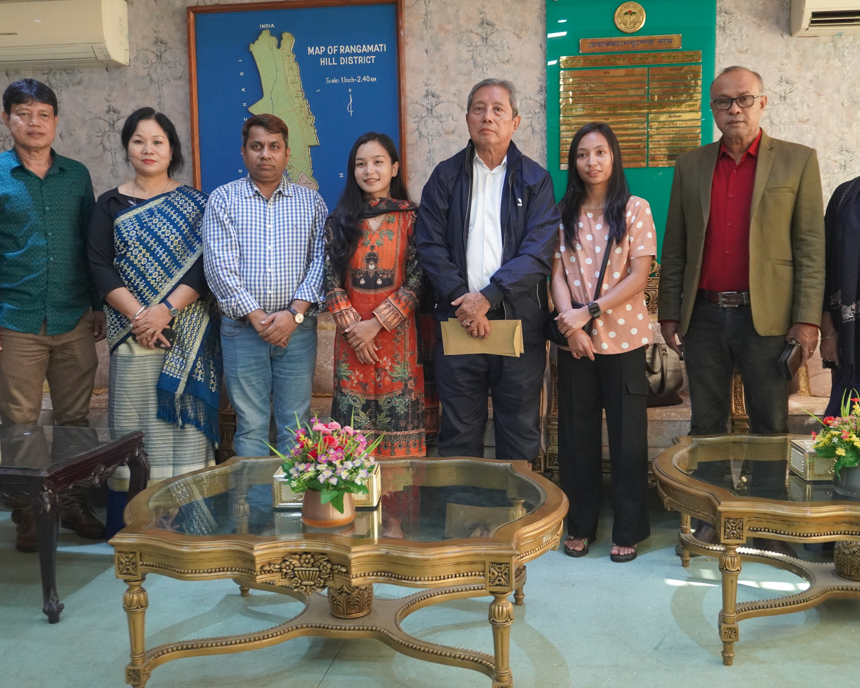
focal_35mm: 36
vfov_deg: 41.6
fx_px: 905
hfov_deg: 50.8
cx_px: 458
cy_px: 344
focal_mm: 21
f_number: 4
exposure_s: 1/200
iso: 2000
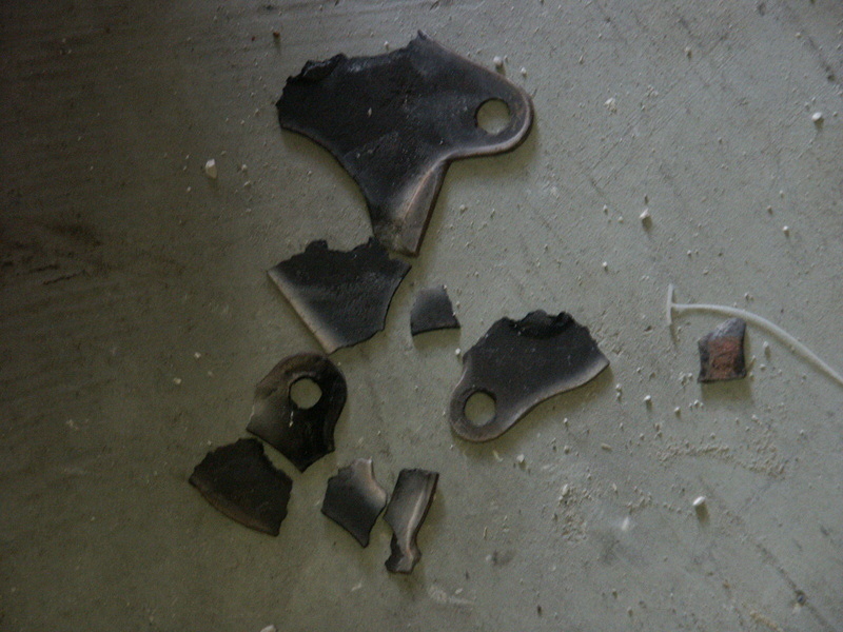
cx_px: 422
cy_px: 316
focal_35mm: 200
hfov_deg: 9.9
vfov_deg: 7.4
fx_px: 4871
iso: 200
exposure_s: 1/30
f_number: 3.5
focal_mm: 50.69
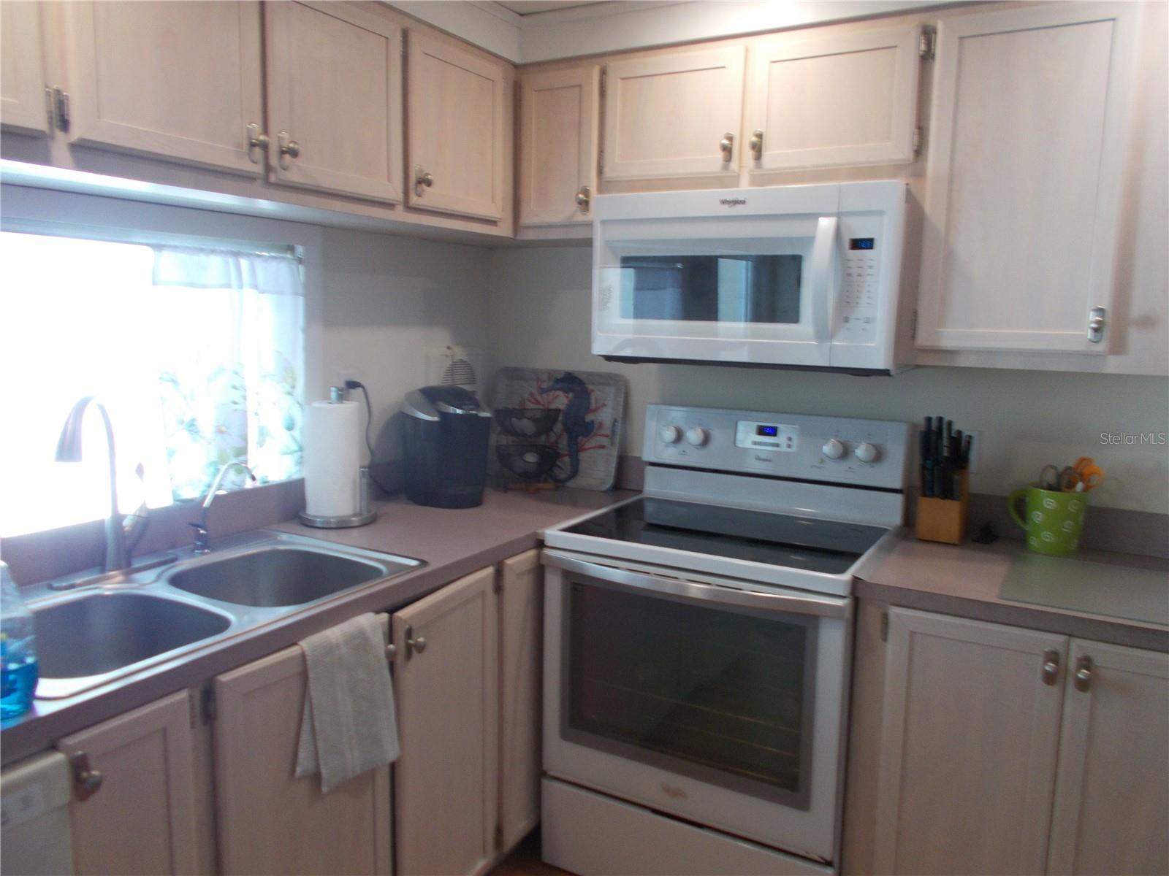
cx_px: 584
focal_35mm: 26
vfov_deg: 53.1
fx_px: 878
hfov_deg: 67.3
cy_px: 438
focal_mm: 4.6
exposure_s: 1/25
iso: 125
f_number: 3.2
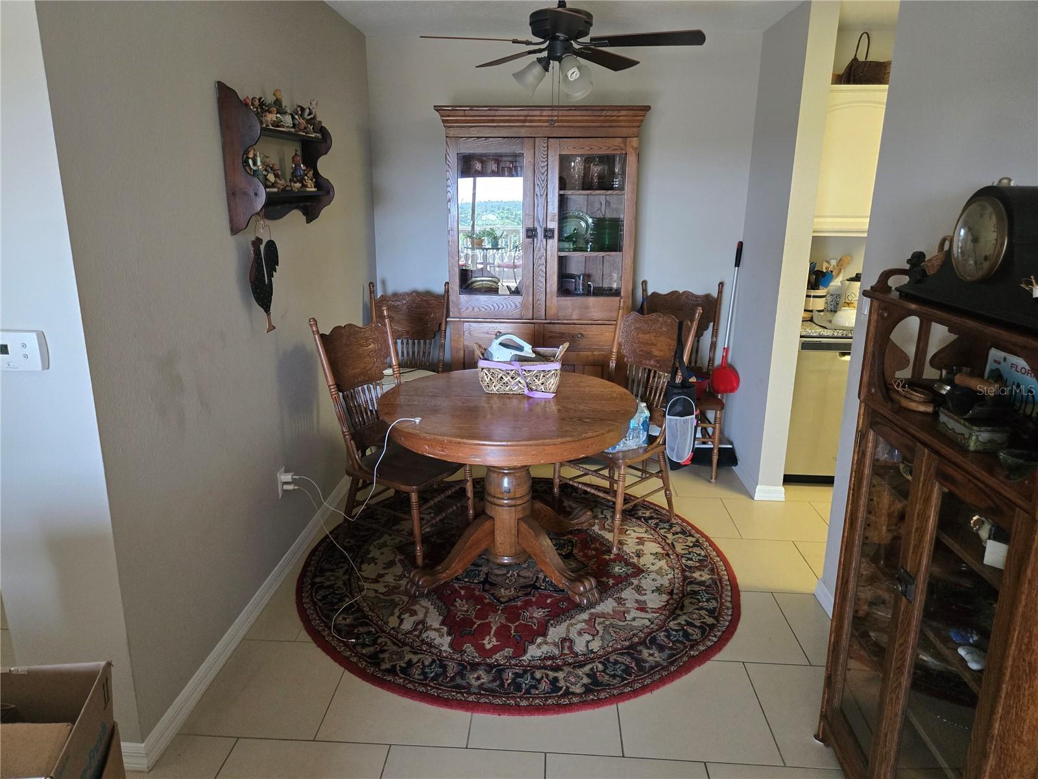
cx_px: 519
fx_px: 690
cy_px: 390
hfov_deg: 73.9
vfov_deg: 58.9
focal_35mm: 23
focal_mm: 5.4
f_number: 1.8
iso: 1000
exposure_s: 1/120
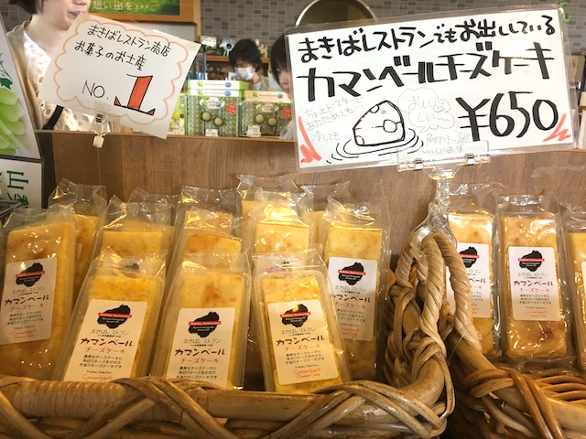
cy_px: 220
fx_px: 491
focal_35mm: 29
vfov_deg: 48.2
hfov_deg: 61.7
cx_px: 293
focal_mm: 4.15
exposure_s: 1/30
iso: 80
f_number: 2.2
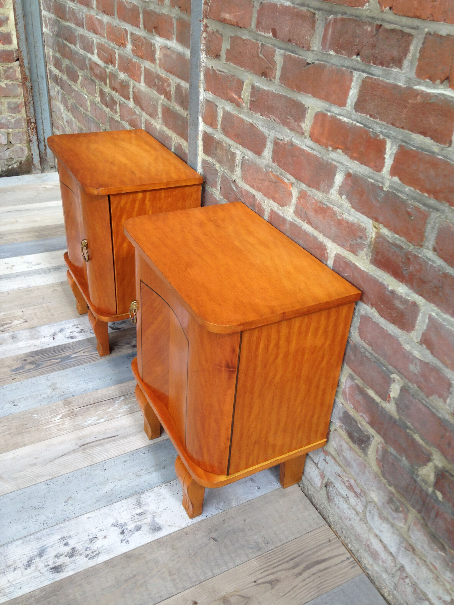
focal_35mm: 33
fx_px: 577
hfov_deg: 42.9
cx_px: 227
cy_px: 302
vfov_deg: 55.4
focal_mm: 4.12
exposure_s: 1/30
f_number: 2.4
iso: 50
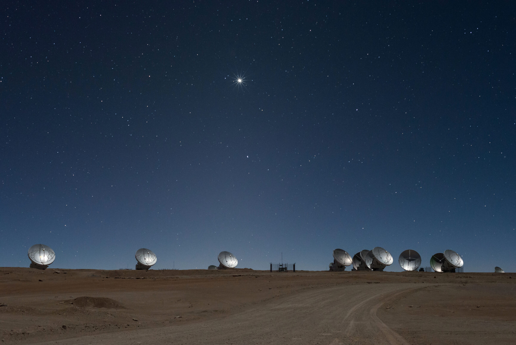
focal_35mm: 50
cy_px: 172
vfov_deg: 27.0
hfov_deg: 39.6
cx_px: 258
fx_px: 717
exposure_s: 10
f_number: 5.6
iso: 3200
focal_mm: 50
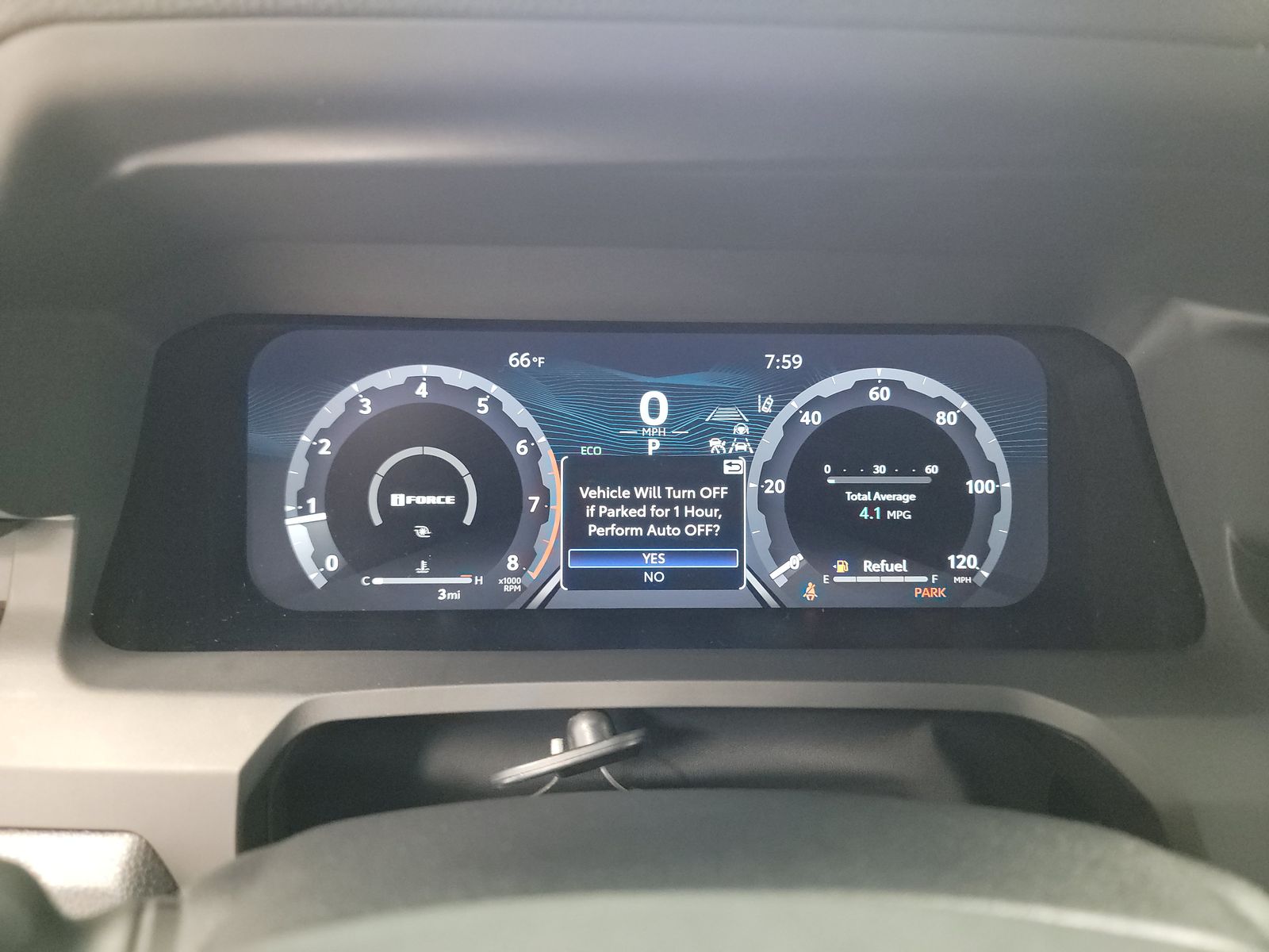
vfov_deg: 56.8
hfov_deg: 71.6
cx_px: 634
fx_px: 880
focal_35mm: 24
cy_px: 476
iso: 1454
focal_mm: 6.7
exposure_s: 1/59
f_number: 1.8
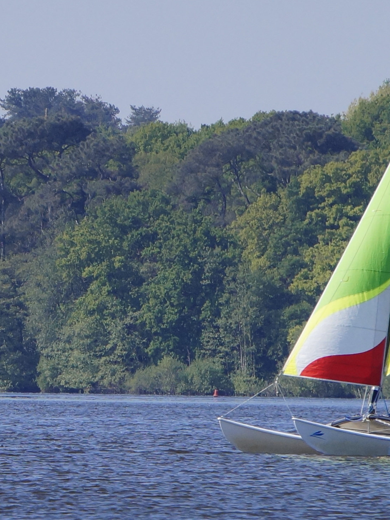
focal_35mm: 1022
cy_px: 217
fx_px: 15345
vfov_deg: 1.9
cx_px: -267
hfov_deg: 1.5
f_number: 9
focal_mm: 191
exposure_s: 1/1600
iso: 400
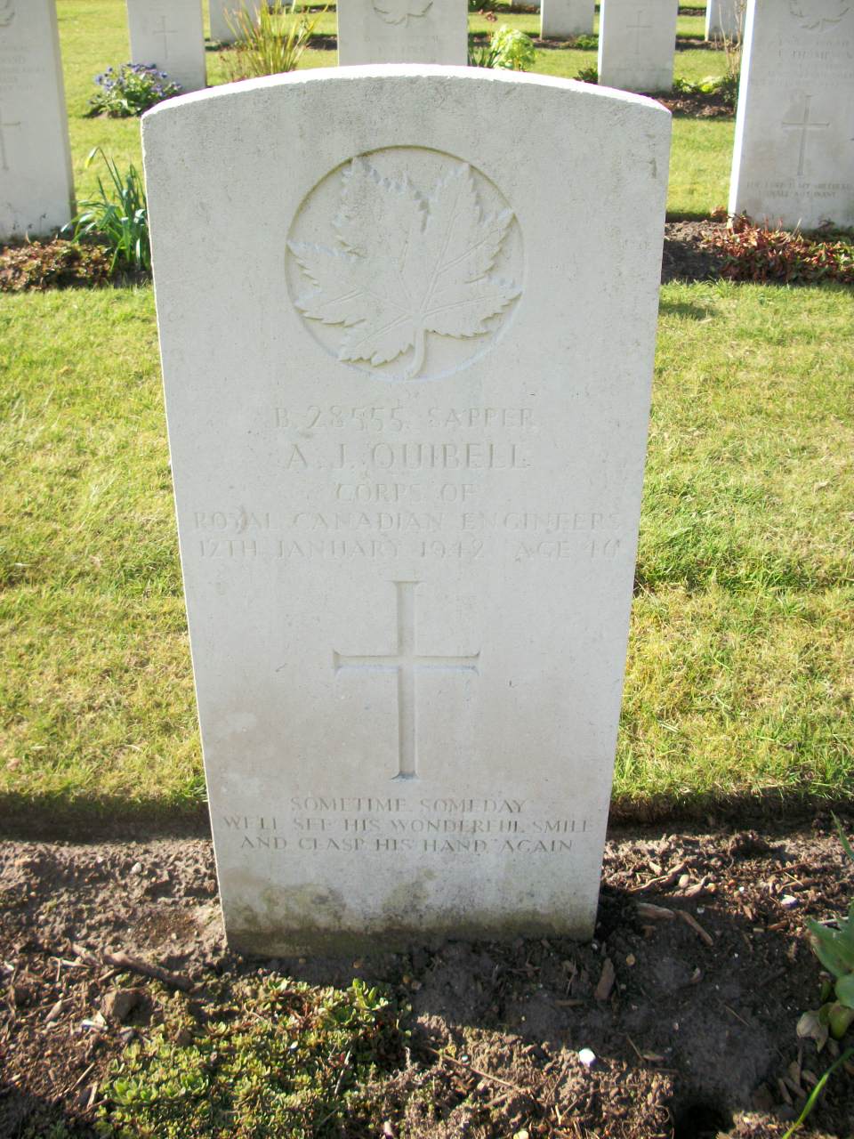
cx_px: 427
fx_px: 1151
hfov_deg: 40.7
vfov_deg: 52.6
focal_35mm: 35
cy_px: 570
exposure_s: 1/250
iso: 80
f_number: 3.1
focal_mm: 6.3
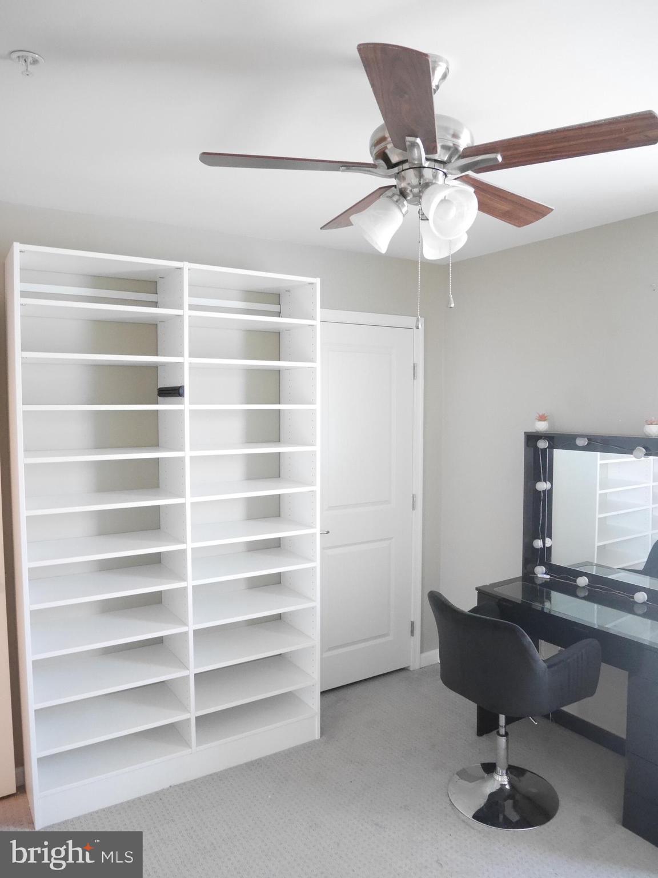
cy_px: 439
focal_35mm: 24
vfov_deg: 71.6
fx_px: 608
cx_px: 329
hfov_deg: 56.8
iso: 3200
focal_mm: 12
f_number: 3.5
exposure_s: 1/50
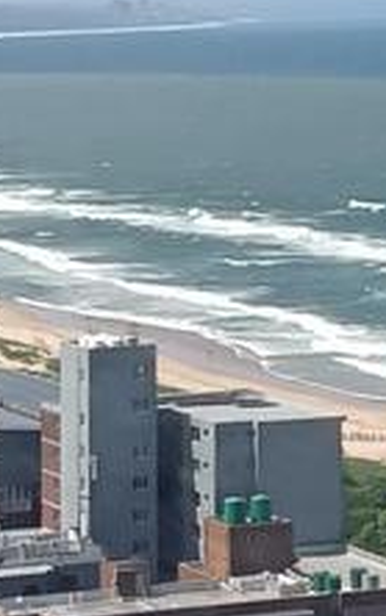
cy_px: 36
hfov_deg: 7.2
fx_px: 3076
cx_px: 203
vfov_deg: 11.4
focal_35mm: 183
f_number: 1.75
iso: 100
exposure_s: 1/442
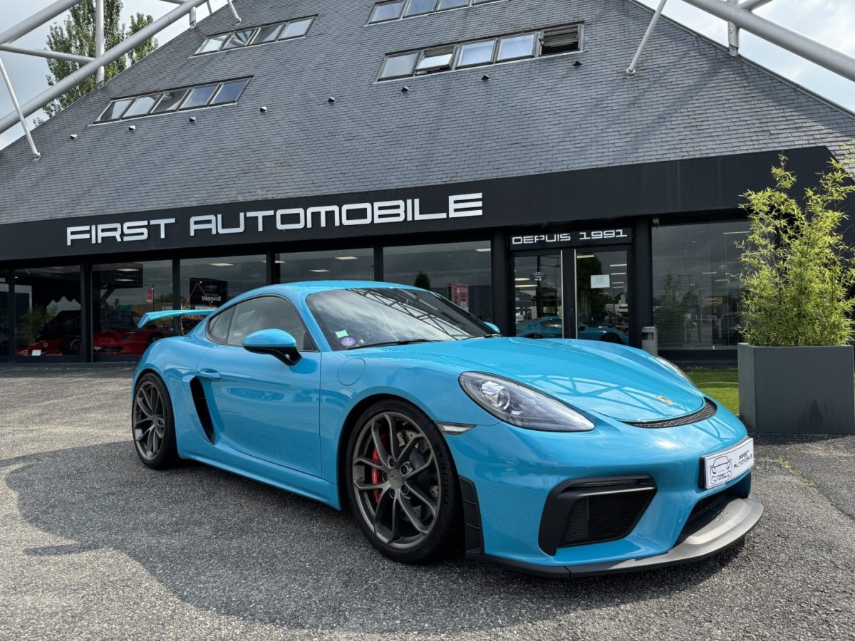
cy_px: 320
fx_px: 593
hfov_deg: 71.6
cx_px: 428
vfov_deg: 56.8
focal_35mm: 24
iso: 80
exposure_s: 1/2105
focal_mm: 6.76
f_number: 1.78
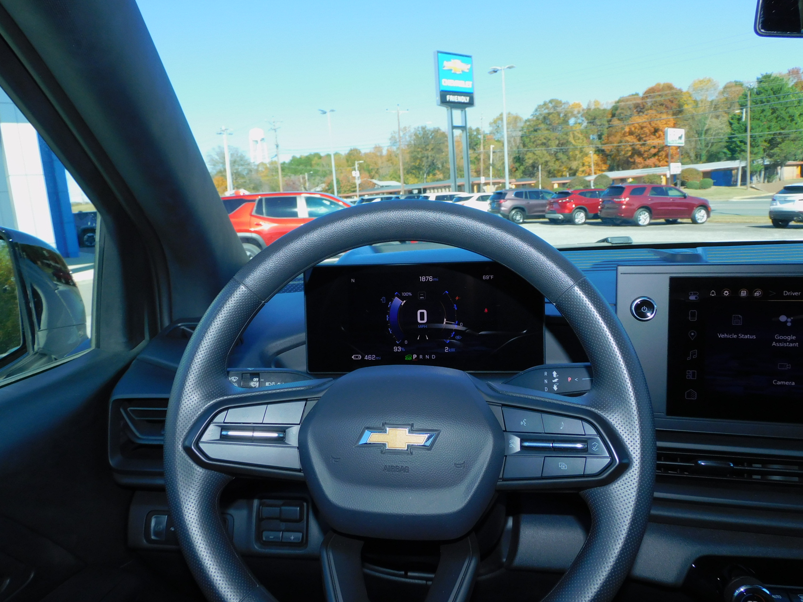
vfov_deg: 56.8
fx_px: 557
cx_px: 402
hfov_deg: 71.6
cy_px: 301
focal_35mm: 24
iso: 125
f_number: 3.3
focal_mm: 4.3
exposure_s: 1/400
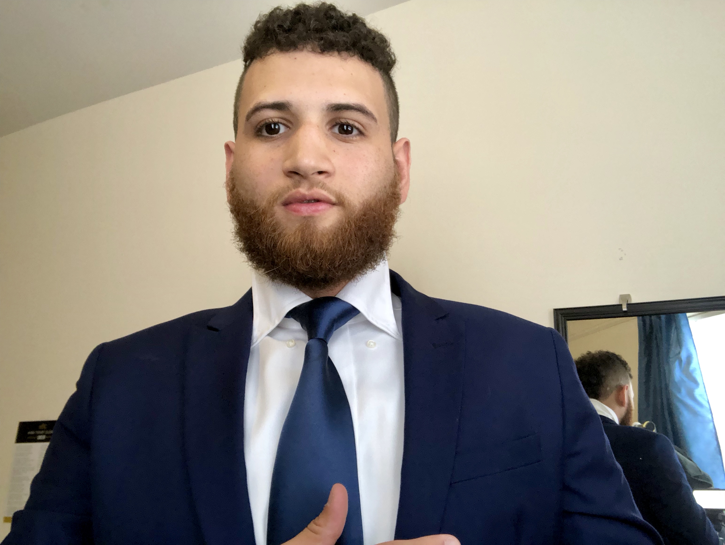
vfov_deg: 44.2
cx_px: 362
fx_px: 671
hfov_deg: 56.8
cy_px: 272
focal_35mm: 32
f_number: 2.2
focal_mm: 2.87
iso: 125
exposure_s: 1/60
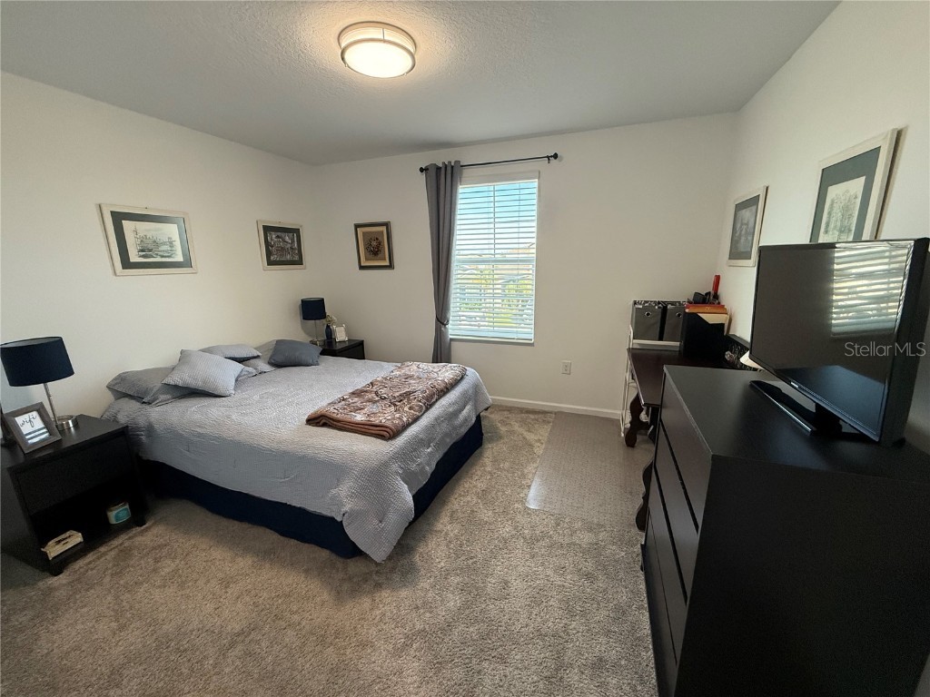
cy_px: 348
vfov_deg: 85.7
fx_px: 376
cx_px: 465
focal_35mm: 14
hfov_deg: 102.1
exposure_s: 1/120
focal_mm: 2.22
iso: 250
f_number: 2.2
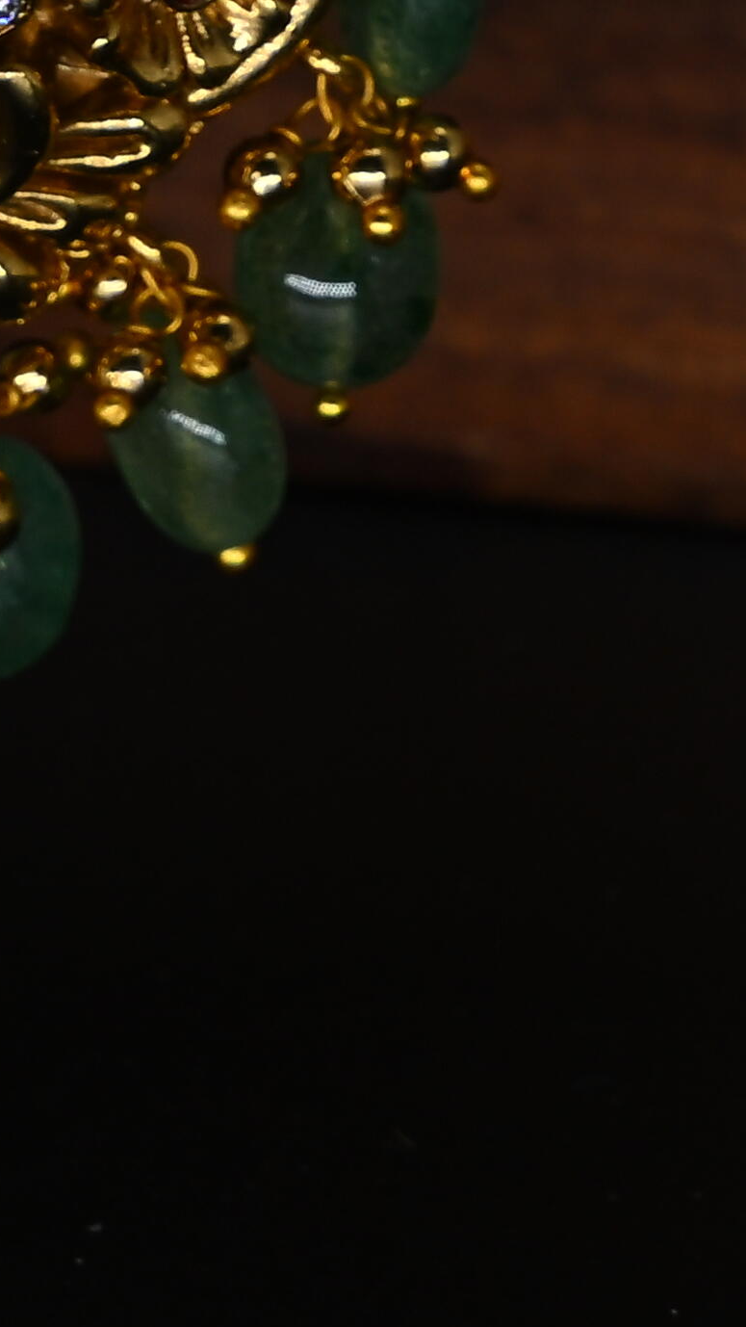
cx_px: -276
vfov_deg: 6.2
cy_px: -1002
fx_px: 11923
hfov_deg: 3.6
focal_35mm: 339
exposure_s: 1/200
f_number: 9
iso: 200
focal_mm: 54
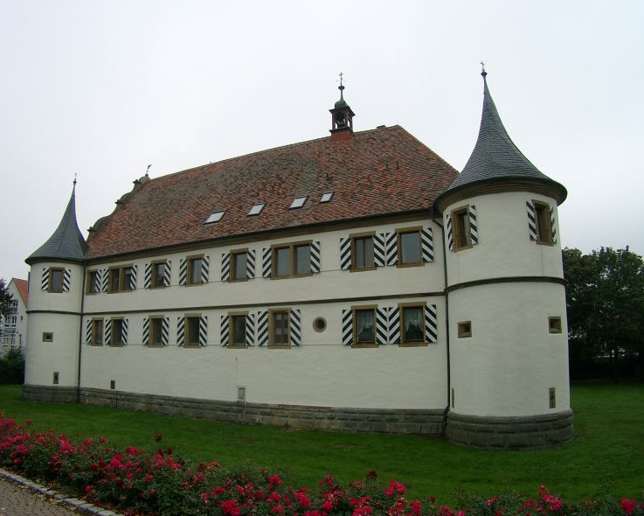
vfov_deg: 41.2
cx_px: 305
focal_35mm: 36
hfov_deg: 50.2
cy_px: 258
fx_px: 686
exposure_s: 1/490
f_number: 4
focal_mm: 7.13
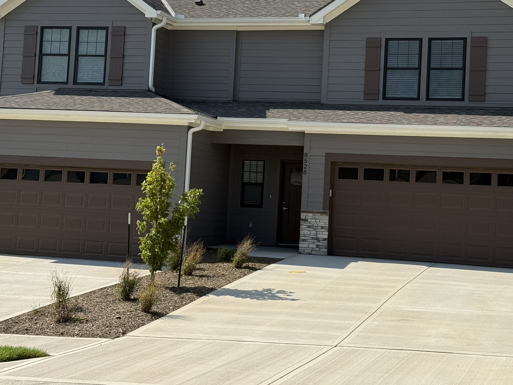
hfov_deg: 29.8
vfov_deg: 22.5
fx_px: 963
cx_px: 271
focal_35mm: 65
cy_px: 135
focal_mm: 6.76
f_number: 1.78
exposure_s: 1/5587
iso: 100
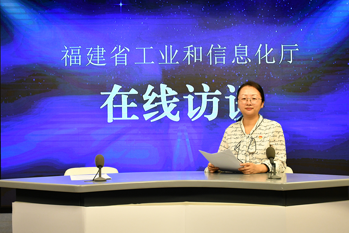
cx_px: 174
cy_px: 116
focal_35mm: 51
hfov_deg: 38.9
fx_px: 494
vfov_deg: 26.5
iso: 1600
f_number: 7.1
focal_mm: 34
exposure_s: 1/200
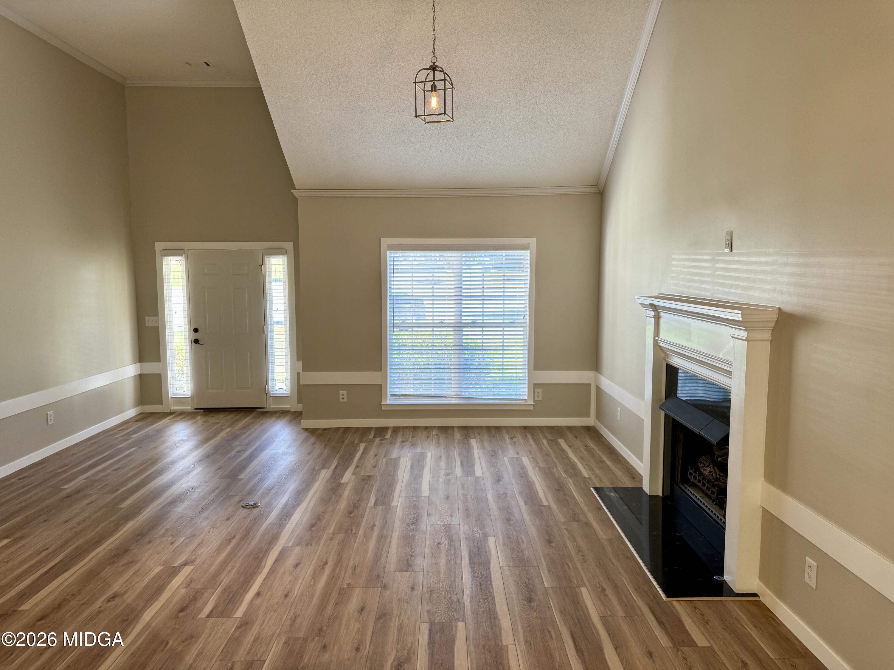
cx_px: 447
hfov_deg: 71.6
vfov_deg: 56.8
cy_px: 335
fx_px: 620
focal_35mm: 24
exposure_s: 1/120
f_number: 1.78
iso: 100
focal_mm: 6.76
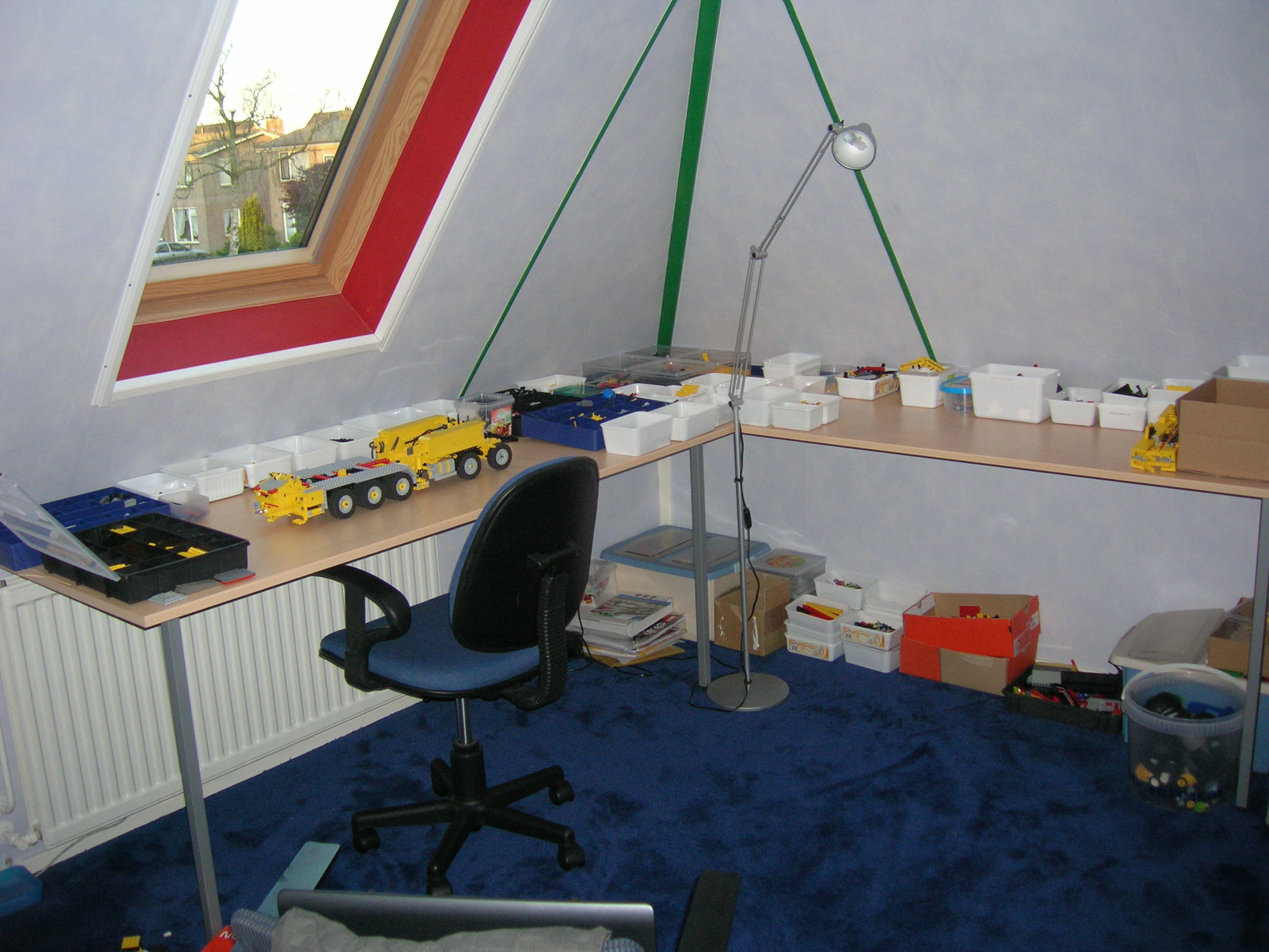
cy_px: 476
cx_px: 634
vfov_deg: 41.8
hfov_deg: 54.0
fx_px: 1246
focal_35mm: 34
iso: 107
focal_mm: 5.7
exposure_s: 1/60.1
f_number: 2.9
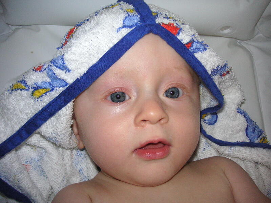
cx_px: 136
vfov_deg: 38.7
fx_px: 290
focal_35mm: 37
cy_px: 102
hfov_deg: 50.1
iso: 160
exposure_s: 1/45
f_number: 6.7
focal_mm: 6.1
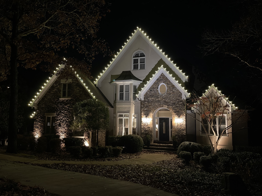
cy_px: 98
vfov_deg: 54.9
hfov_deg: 69.4
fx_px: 189
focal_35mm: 25
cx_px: 131
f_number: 1.6
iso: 1000
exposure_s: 1/30
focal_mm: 5.1
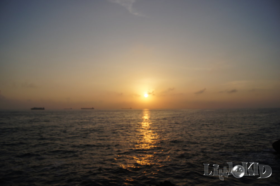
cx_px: 140
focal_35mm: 27
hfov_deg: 67.4
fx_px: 210
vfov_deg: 47.9
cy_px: 93
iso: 100
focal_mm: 18
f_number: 4
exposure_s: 1/1600
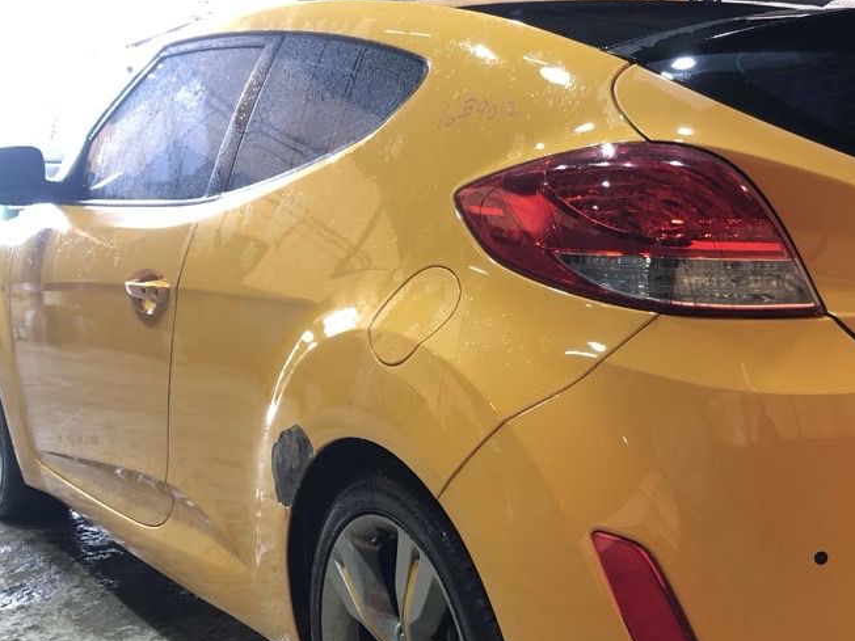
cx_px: 670
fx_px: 1358
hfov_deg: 34.0
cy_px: 416
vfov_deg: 26.4
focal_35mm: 55
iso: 25
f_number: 1.8
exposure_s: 1/40
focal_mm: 3.99
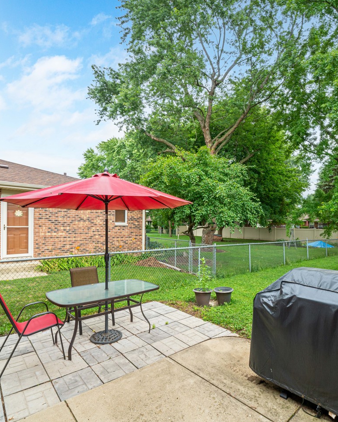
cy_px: 227
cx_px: 193
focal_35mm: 19
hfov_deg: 70.5
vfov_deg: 83.1
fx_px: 238
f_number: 11
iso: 320
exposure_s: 1/20
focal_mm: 12
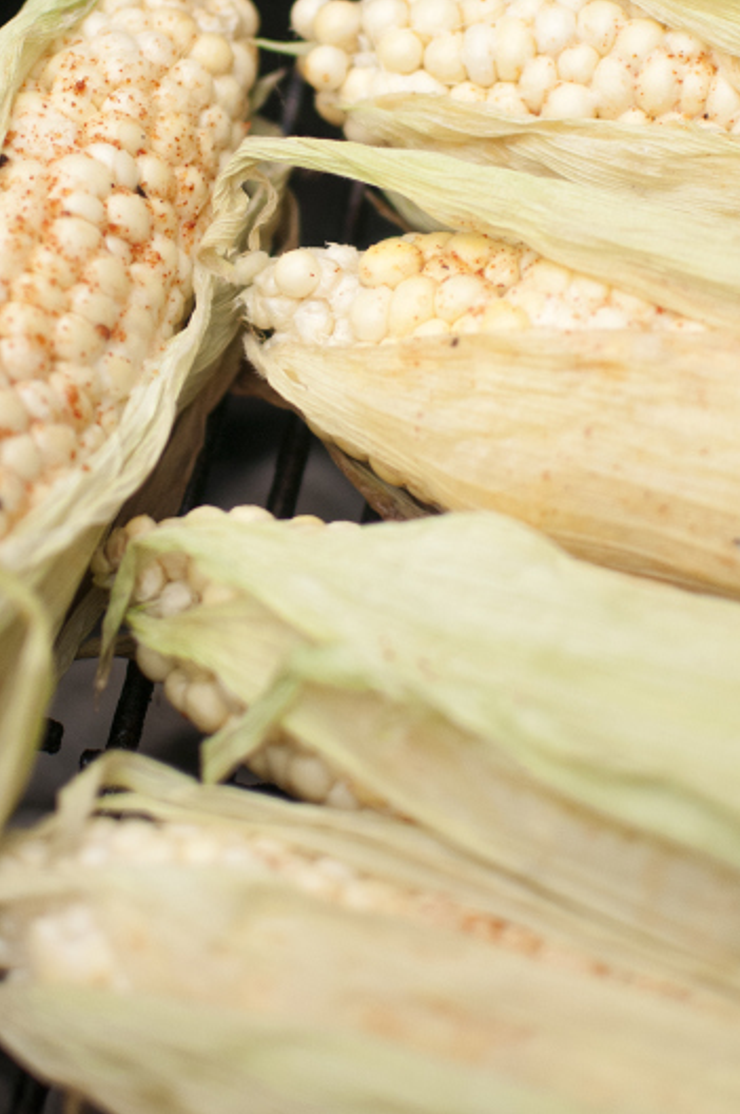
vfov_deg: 22.4
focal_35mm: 90
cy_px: 261
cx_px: 312
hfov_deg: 15.2
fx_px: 2776
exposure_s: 1/8000
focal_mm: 35
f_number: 1.8
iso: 400
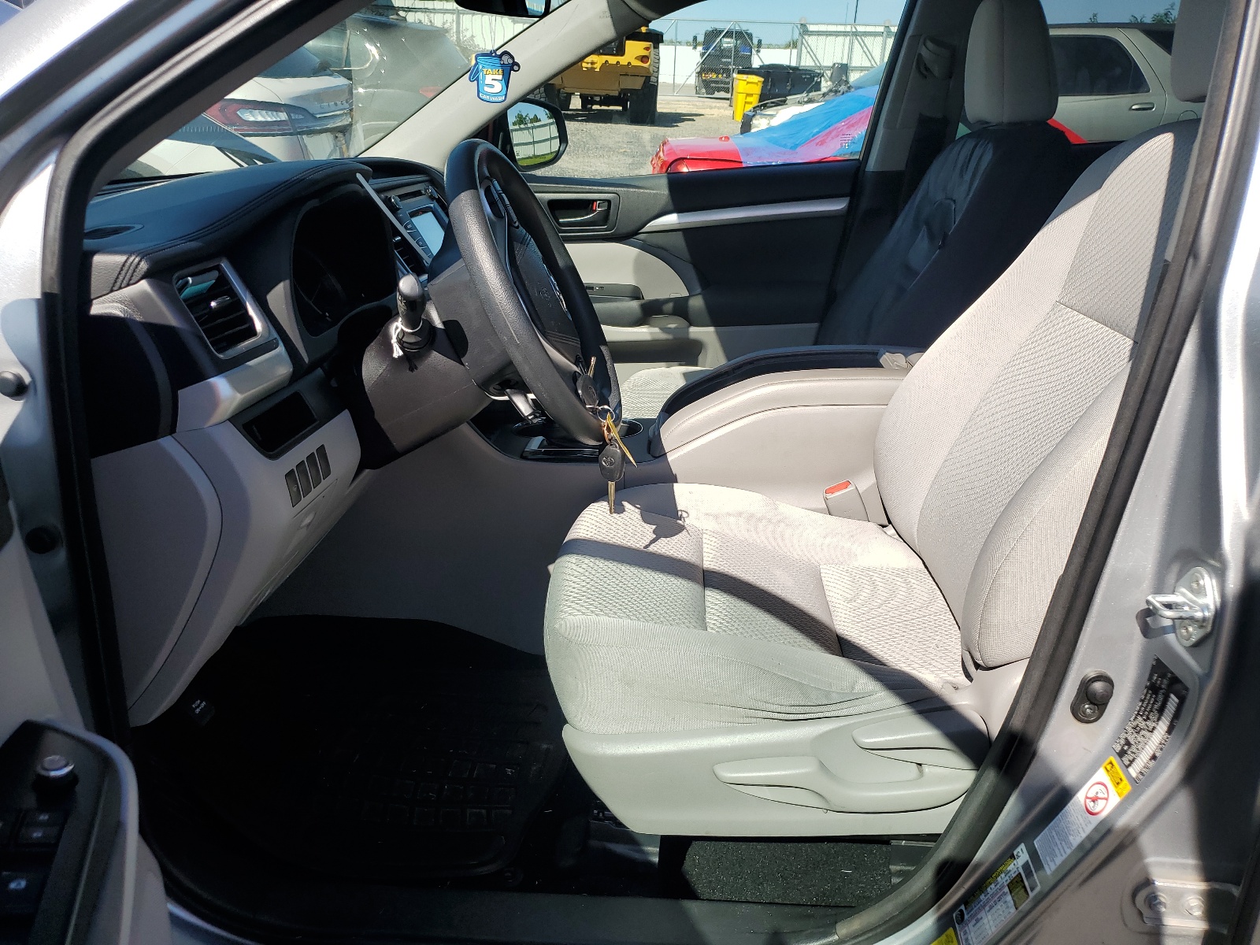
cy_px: 472
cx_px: 630
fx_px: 946
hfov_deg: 67.3
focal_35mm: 26
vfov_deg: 53.1
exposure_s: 1/2500
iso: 50
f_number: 1.5
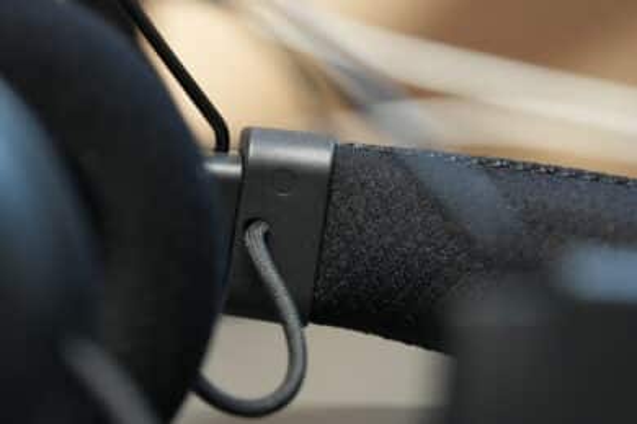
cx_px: 318
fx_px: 2265
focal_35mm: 128
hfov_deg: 16.0
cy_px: 212
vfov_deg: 10.7
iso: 6400
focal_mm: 128
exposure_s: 1/40
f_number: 5.6
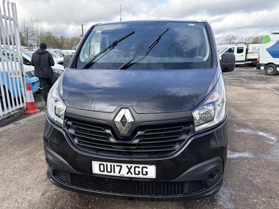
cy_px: 104
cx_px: 140
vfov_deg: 53.1
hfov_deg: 67.3
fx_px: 210
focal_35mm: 26
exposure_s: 1/1099
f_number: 1.6
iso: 64
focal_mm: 5.96
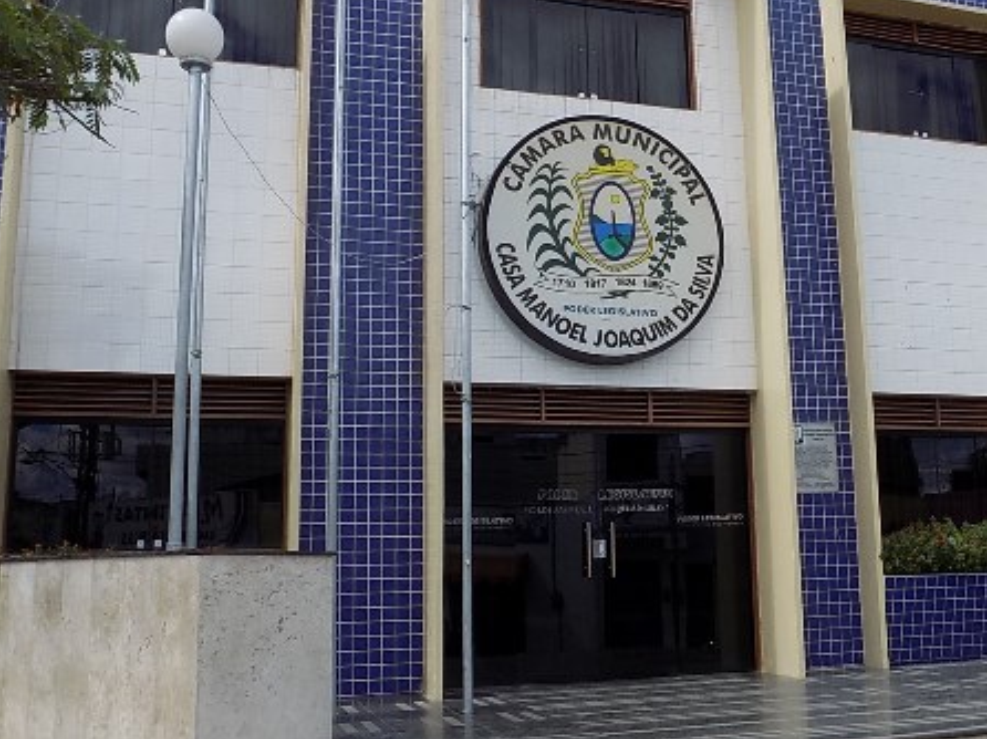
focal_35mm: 41
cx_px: 630
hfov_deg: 45.3
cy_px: 356
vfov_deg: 35.1
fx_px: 1168
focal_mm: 4
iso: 80
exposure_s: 1/1250
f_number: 3.1
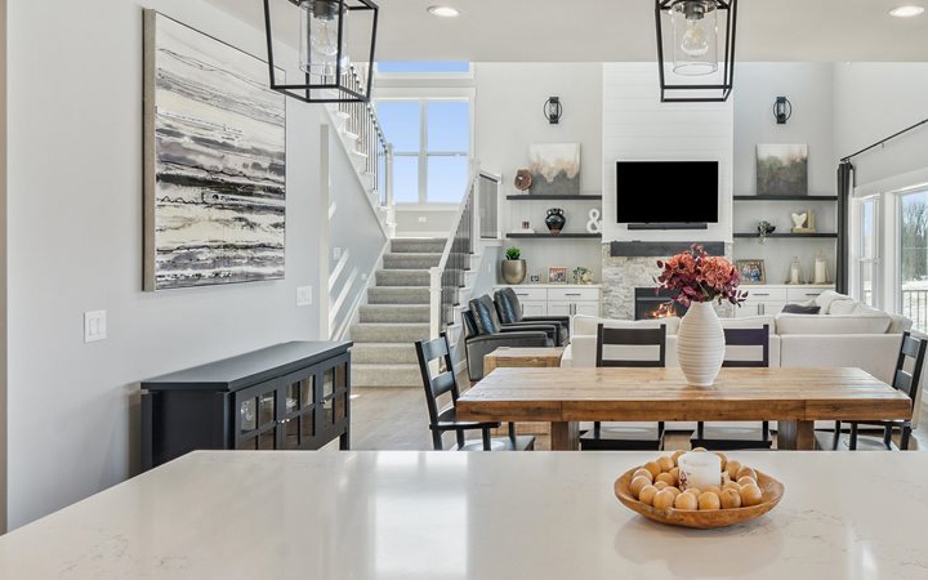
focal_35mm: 29
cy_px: 291
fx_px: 733
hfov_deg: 59.3
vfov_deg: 43.1
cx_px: 749
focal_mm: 16
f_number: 9
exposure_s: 1/50
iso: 400
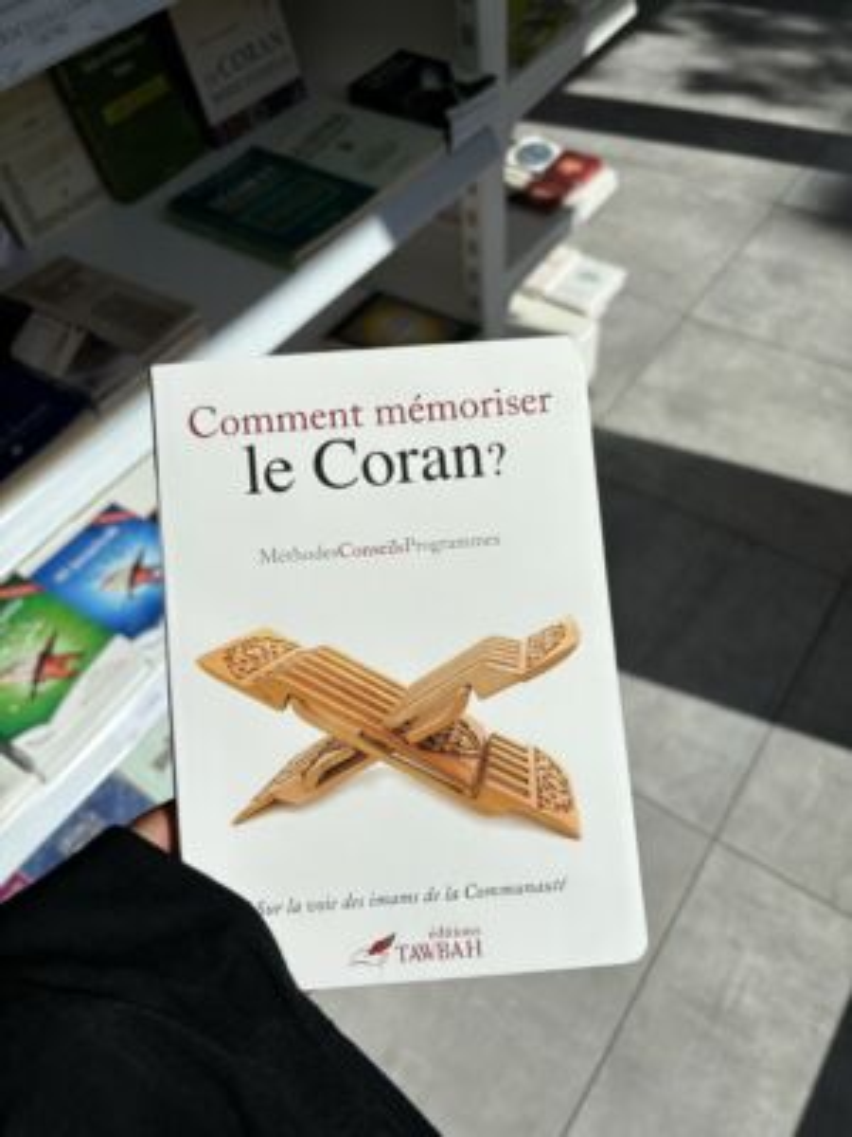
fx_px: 853
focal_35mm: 26
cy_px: 568
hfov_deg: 53.1
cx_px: 426
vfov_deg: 67.3
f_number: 1.6
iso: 50
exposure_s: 1/7692
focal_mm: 5.96
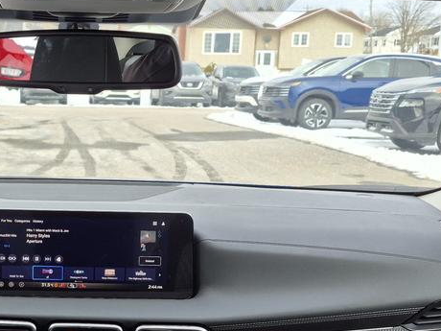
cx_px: 71
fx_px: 815
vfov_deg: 22.7
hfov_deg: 29.4
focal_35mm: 64
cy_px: 247
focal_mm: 5.4
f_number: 1.8
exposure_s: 1/247
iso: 25
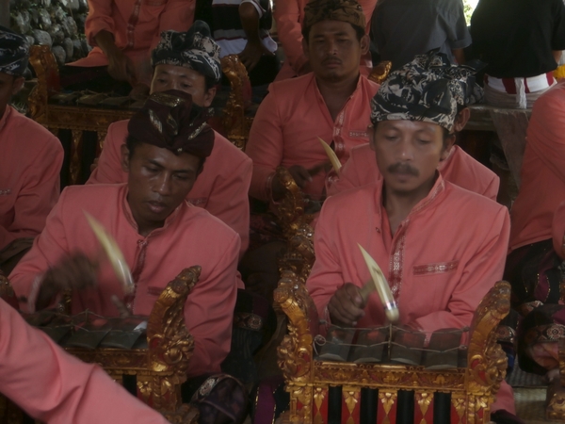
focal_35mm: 110
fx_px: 1795
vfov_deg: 13.5
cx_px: 282
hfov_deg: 17.9
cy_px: 212
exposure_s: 1/50
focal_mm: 19.54
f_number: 5.4
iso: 100
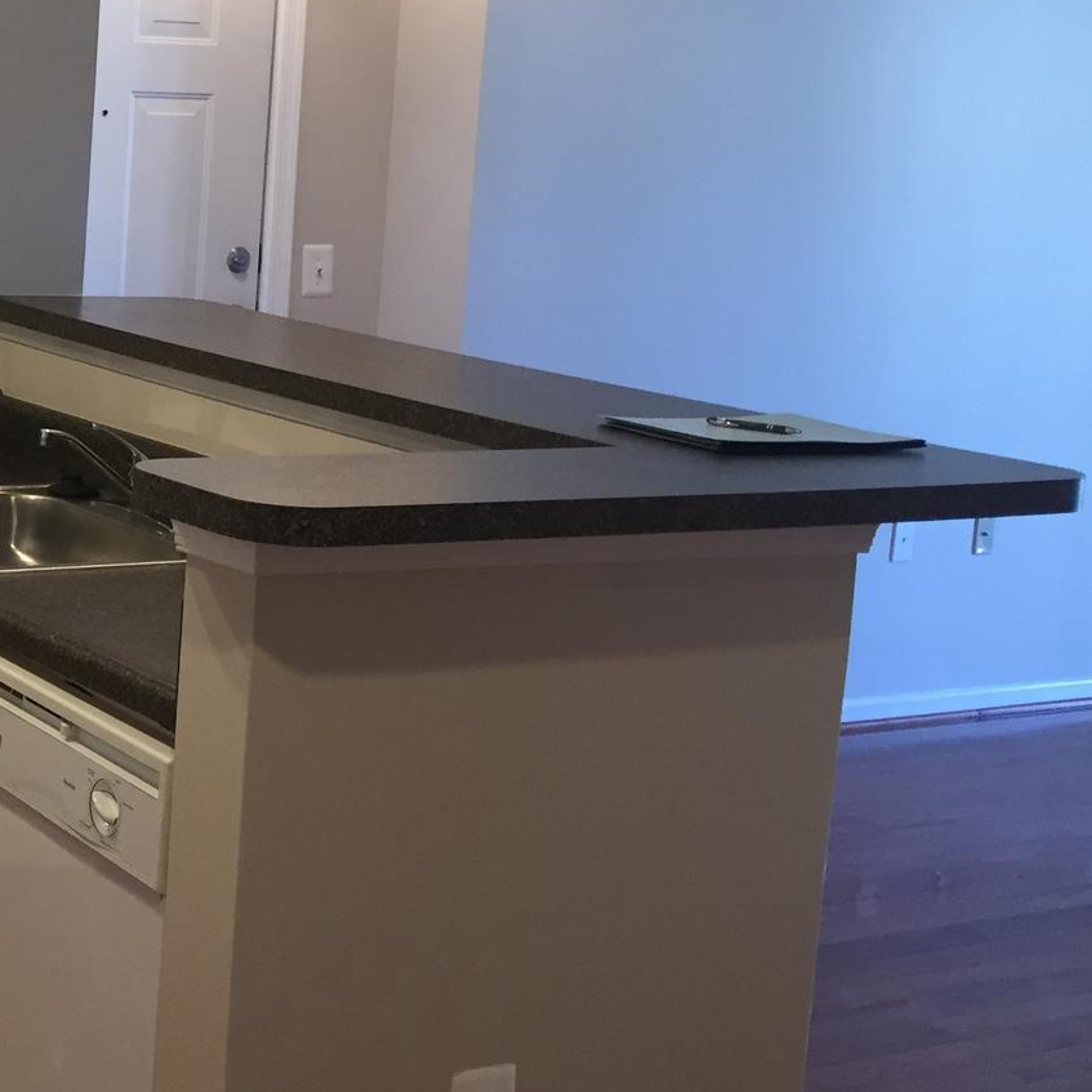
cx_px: -182
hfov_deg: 25.2
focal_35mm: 62
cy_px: 378
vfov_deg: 27.6
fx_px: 2213
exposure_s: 1/30
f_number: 2.2
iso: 80
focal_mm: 4.15
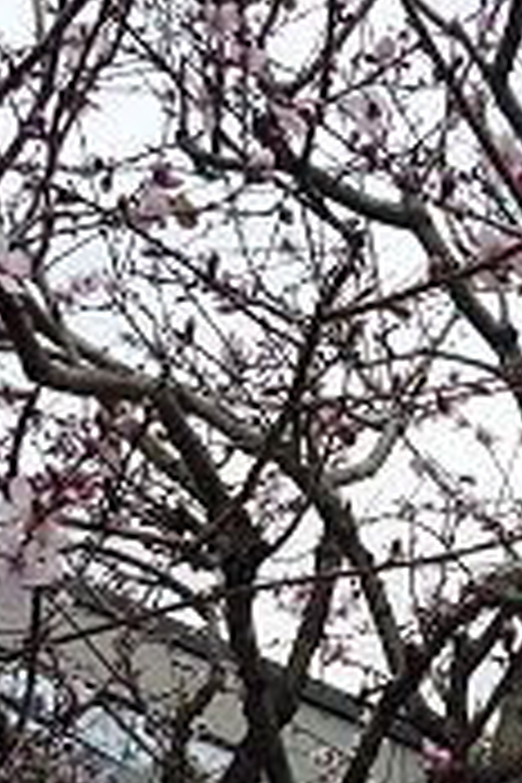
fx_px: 1762
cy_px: 648
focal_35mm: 81
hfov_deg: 16.8
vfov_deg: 24.6
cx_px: 324
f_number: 2.8
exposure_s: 1/800
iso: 80
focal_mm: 5.5
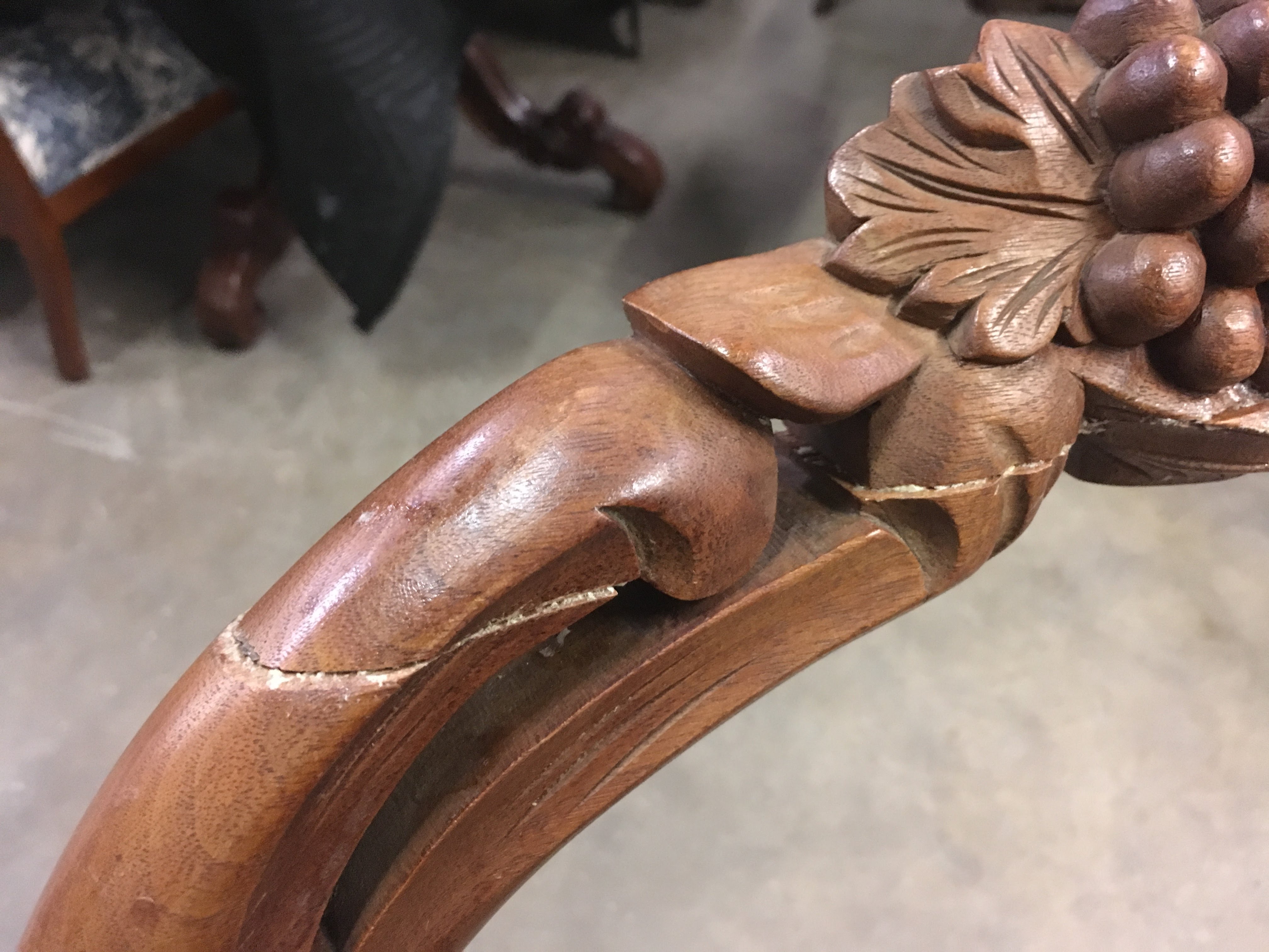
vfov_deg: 48.2
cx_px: 634
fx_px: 1063
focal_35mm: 29
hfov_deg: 61.7
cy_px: 476
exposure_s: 1/15
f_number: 2.2
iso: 500
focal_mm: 4.15
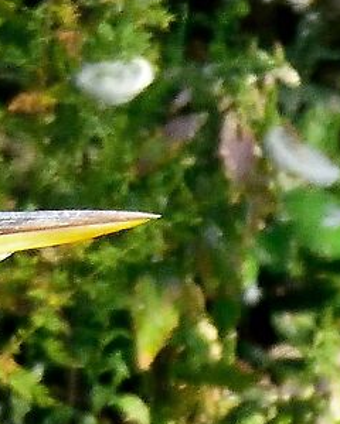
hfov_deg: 0.2
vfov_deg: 0.3
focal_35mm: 6753
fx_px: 84942
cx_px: -802
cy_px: 452
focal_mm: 600
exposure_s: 1/1600
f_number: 6.3
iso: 800
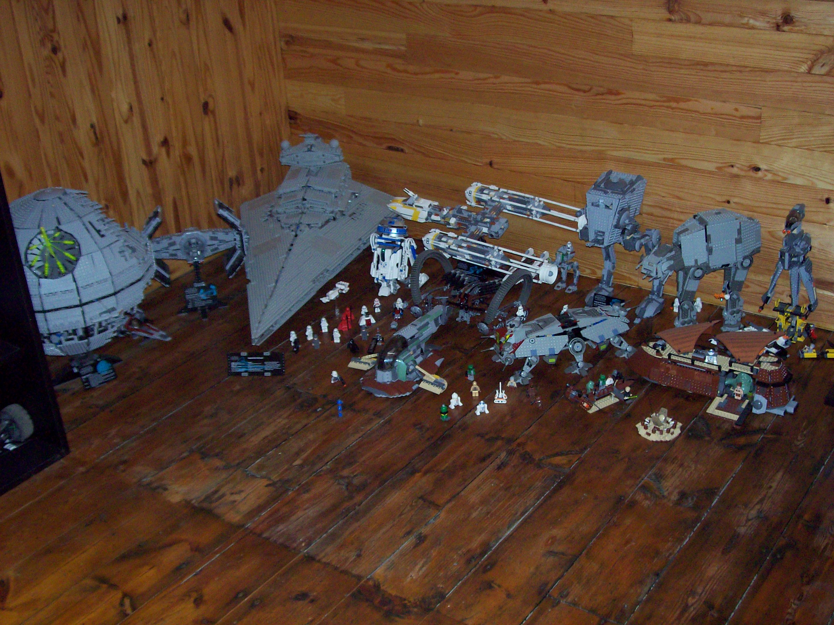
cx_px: 417
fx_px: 1084
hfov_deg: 42.1
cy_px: 312
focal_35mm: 45
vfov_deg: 32.2
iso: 140
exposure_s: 1/73.1
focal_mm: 7.6
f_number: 3
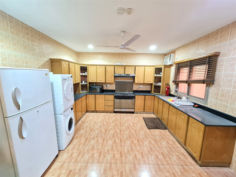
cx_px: 118
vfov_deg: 89.9
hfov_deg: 106.2
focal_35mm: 13
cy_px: 88
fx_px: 89
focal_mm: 2.2
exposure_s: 1/50
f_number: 2.2
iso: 320
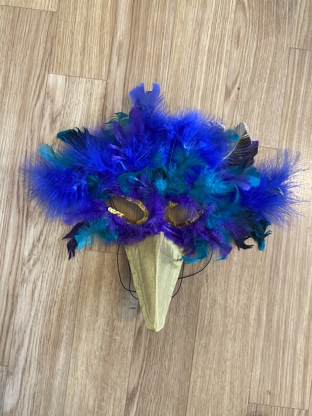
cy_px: 208
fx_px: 312
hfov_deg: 53.1
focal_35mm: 26
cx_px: 156
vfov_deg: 67.3
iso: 160
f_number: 1.8
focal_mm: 4.25
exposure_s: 1/50
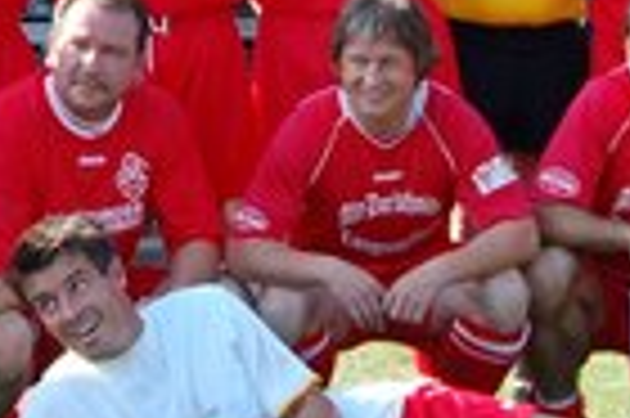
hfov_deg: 11.4
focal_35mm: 180
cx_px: 126
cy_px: 11
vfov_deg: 7.6
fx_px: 3146
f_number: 6.3
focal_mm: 24
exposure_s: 1/160
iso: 200
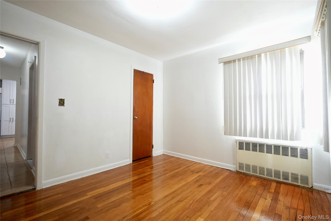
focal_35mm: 16
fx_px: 147
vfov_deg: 73.7
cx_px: 166
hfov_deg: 96.7
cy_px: 110
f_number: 1.8
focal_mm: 11
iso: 2000
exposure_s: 1/320
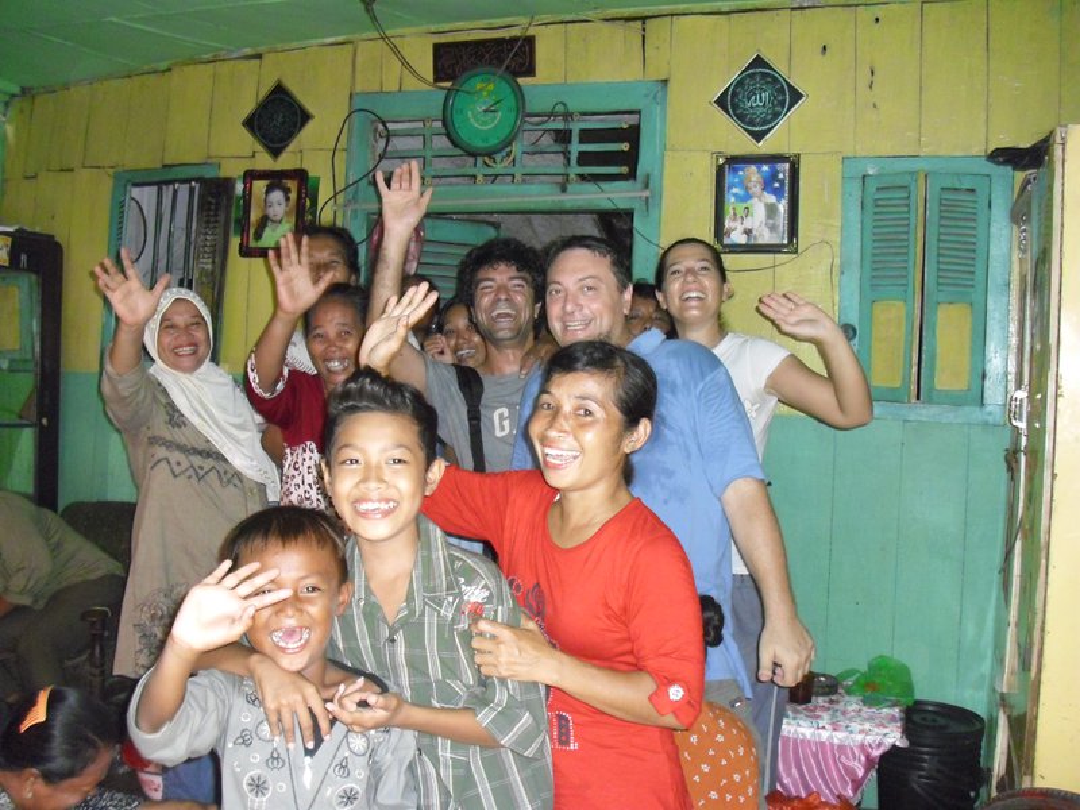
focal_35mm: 38
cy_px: 405
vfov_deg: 37.7
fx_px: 1186
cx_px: 540
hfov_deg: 49.0
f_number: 2.8
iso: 400
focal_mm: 6.2
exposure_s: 1/60
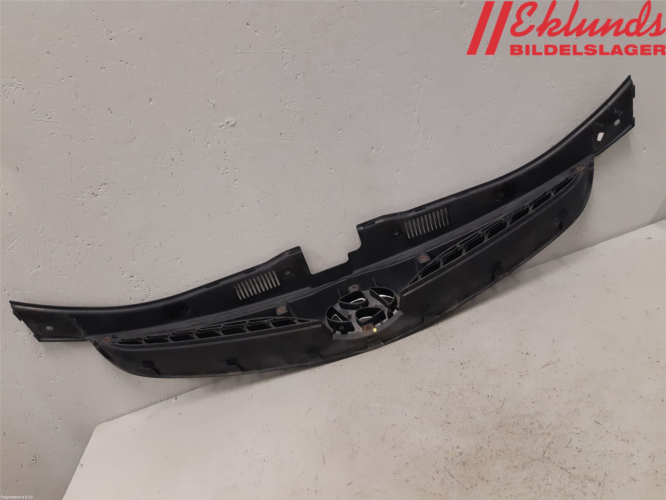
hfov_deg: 67.3
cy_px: 250
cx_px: 333
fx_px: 500
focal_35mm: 26
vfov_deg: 53.1
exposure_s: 1/50
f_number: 1.7
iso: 160
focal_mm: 3.93
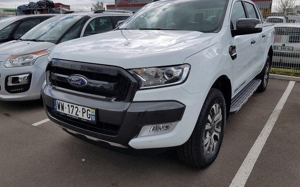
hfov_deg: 66.5
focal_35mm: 28
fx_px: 229
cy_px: 81
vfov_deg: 44.4
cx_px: 151
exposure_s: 1/2592
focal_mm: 4.2
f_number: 1.7
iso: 40
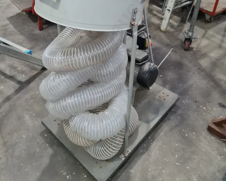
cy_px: 38
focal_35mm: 33
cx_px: 112
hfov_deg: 54.2
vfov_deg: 42.7
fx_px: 221
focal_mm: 7
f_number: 1.8
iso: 200
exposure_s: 1/100
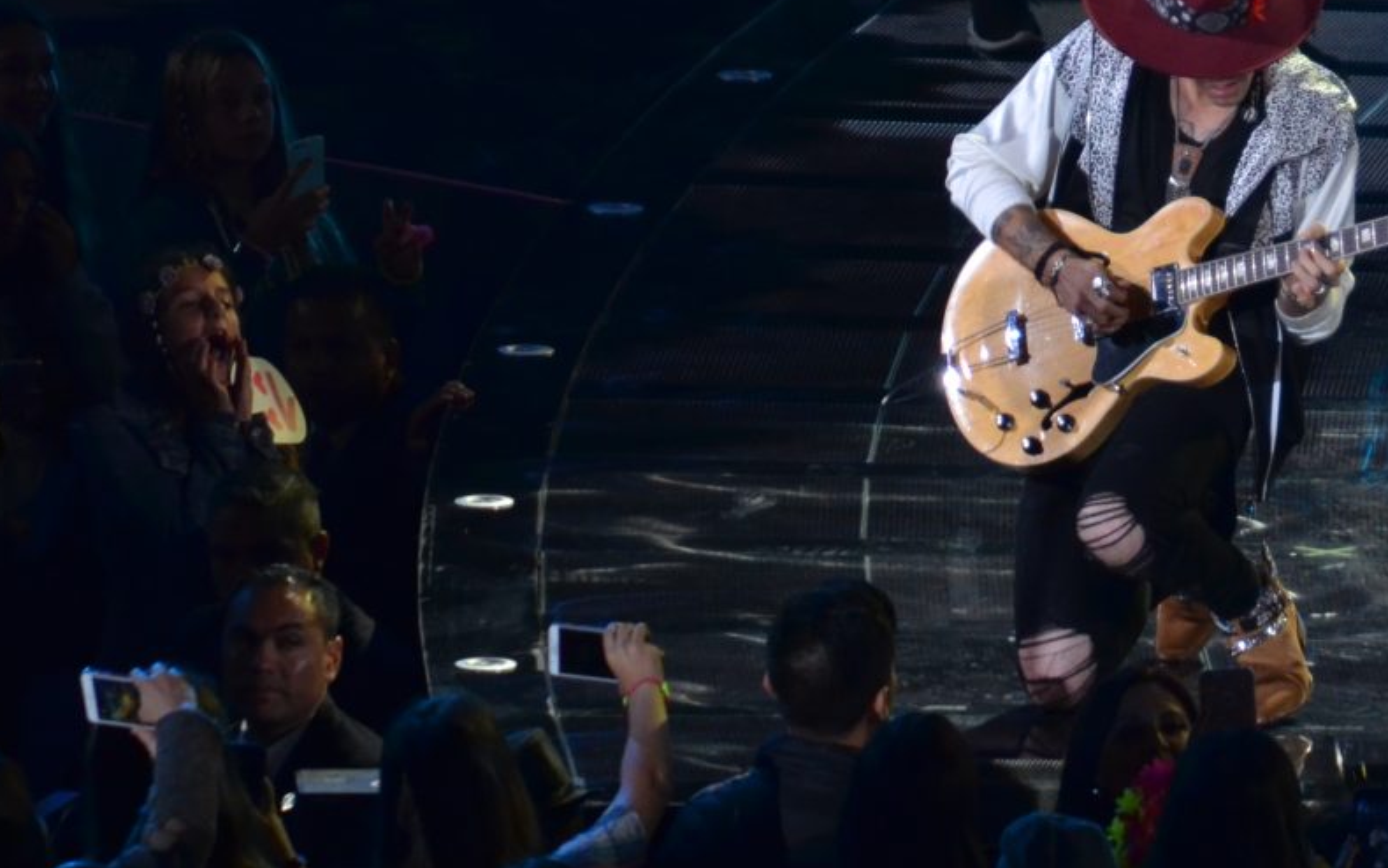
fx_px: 29926
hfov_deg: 2.7
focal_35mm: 791
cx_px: 1283
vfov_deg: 1.7
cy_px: 151
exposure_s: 1/125
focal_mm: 200
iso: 800
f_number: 5.6
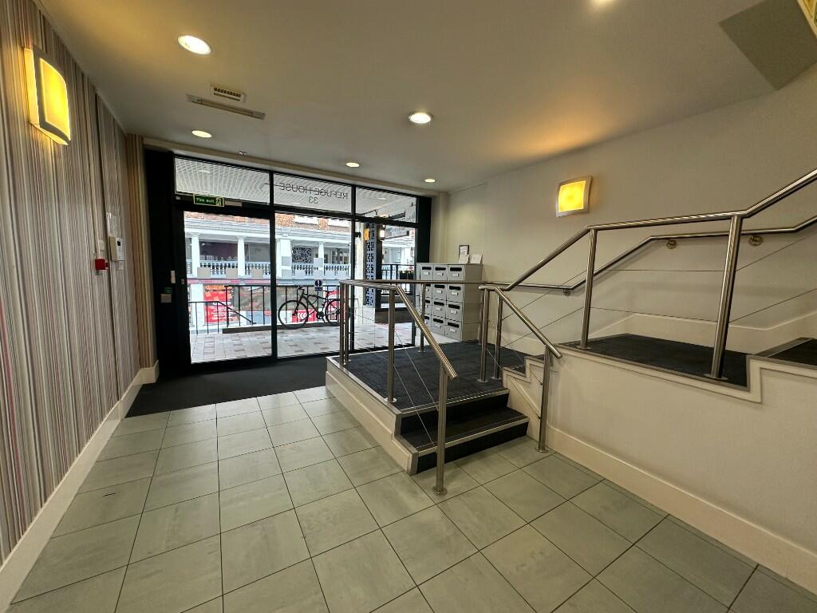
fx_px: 330
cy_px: 306
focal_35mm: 14
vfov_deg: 85.7
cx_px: 408
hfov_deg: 102.1
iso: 125
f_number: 2.2
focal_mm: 2.22
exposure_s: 1/100
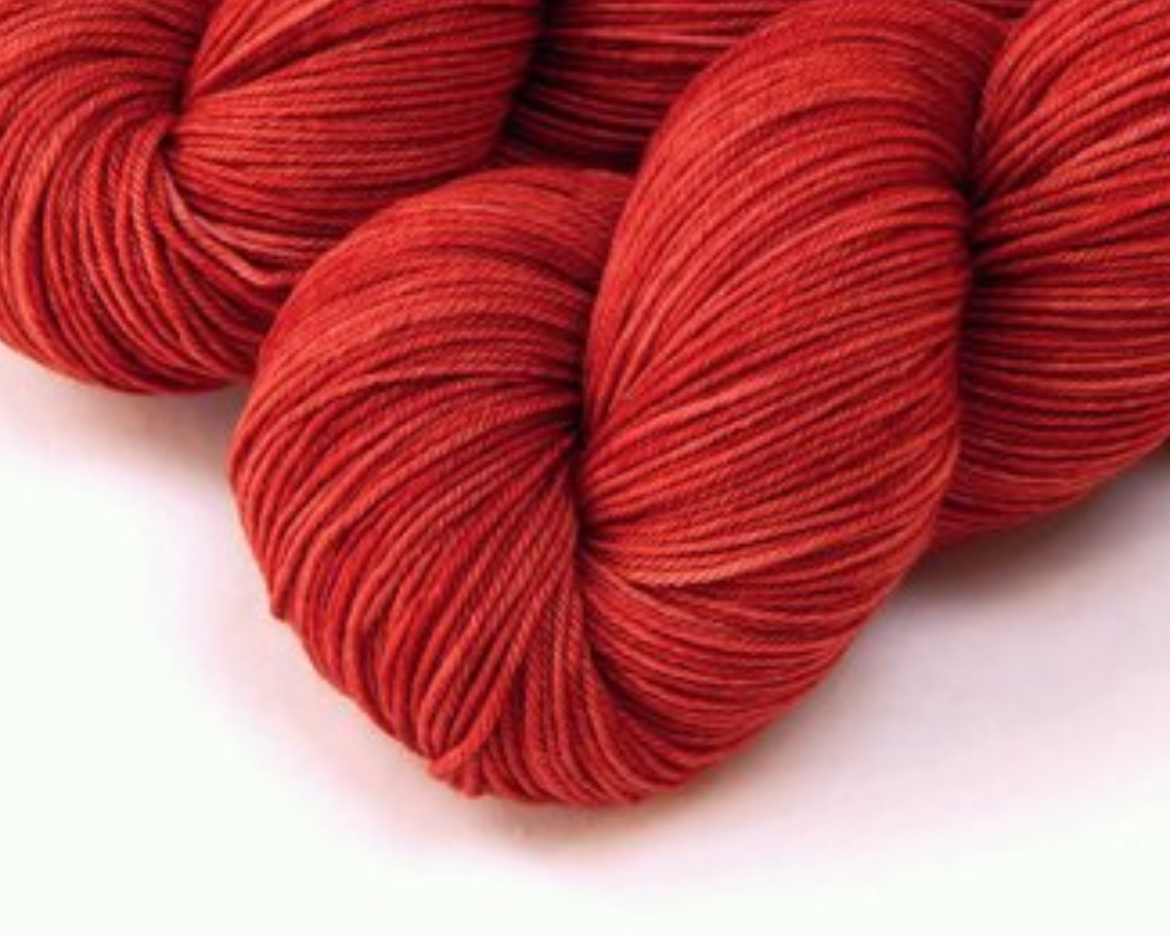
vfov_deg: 12.7
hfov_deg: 15.9
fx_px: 4190
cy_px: 466
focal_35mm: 121
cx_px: 594
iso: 125
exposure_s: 1/20
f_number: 4.6
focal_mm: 20.5
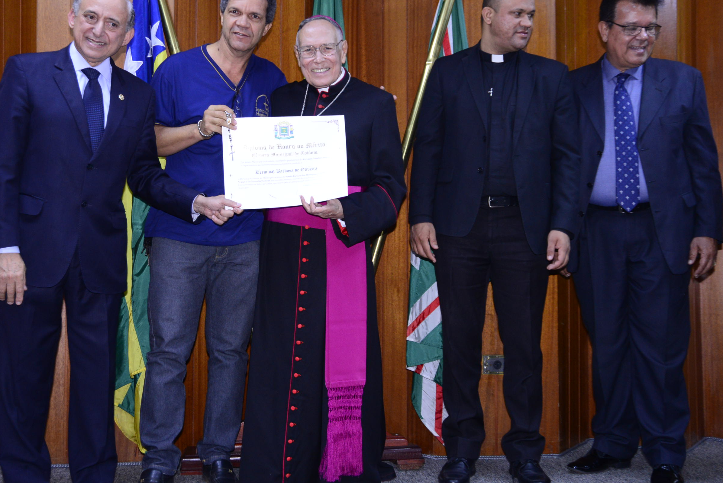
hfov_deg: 44.4
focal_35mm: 44
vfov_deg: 30.5
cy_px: 228
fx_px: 884
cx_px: 327
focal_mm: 35
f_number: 4.5
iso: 2000
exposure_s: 1/60
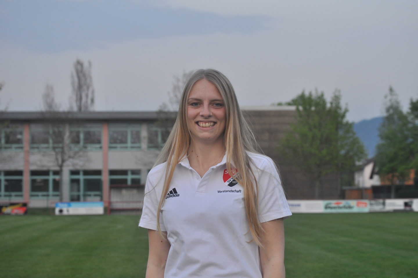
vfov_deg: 16.5
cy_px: 139
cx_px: 209
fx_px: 957
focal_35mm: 82
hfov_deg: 24.6
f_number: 5
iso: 400
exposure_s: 1/100
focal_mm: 55
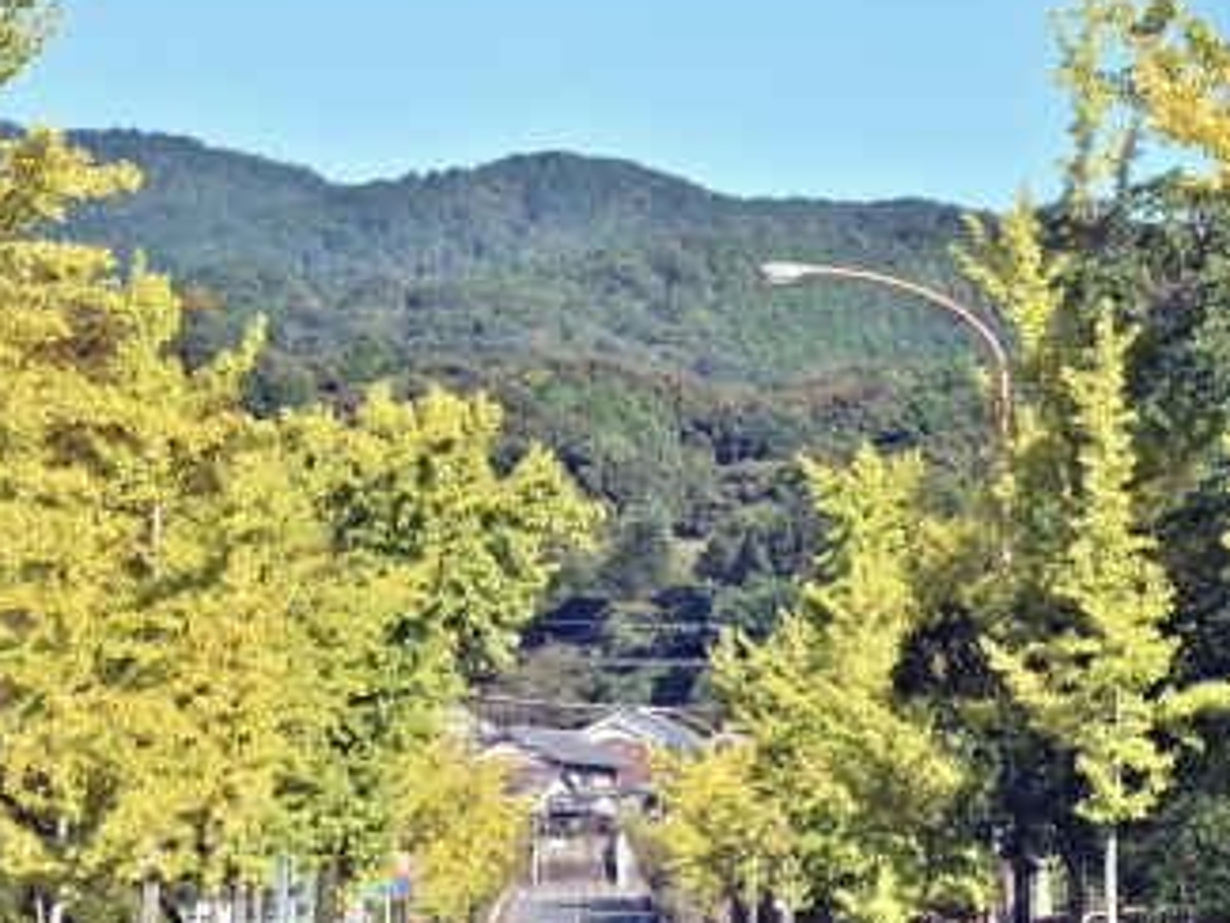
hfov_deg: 10.1
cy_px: 450
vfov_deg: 7.6
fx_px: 6931
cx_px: 621
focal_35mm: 195
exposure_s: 1/320
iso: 100
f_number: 6.3
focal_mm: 110
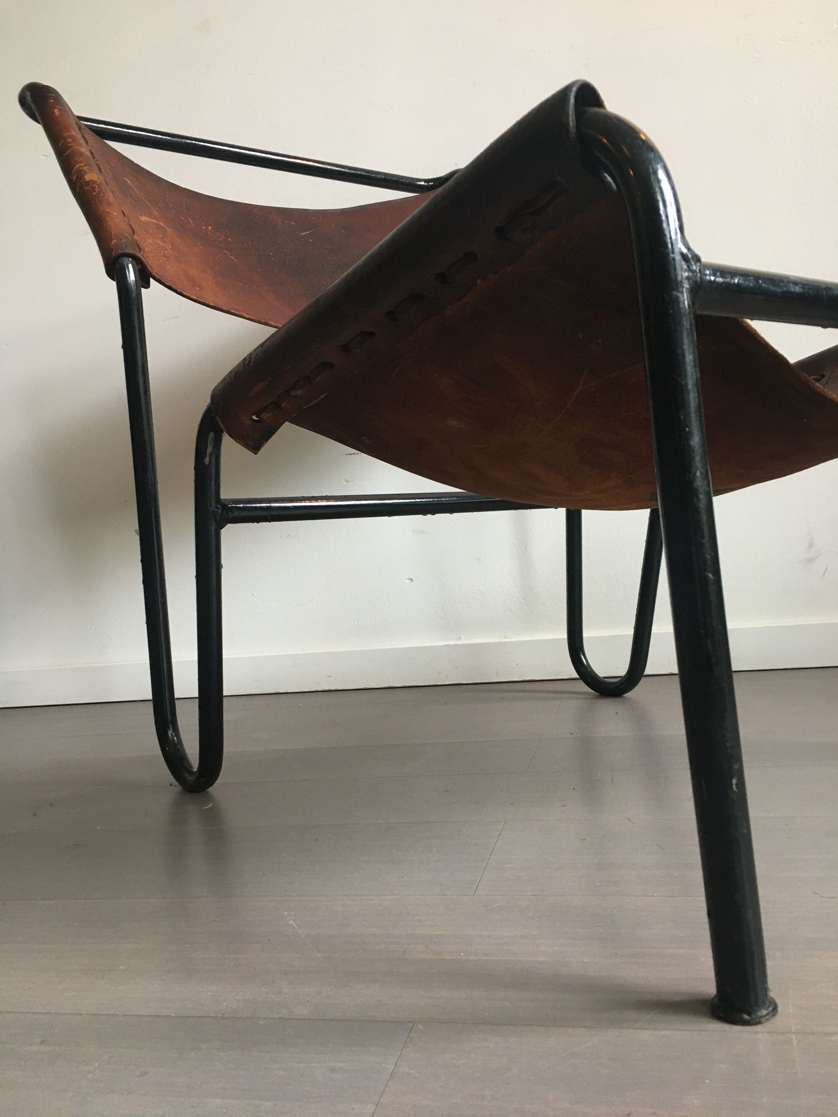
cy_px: 558
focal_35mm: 29
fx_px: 936
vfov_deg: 61.7
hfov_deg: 48.2
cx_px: 419
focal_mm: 4.15
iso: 125
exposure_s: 1/33
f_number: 2.2
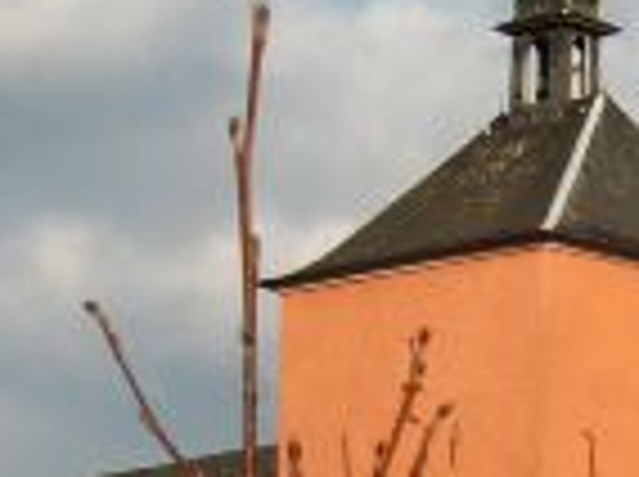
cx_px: 572
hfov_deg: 7.5
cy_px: 819
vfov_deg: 5.5
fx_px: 4884
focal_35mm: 265
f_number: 4
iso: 64
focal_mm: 8.4
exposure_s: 1/640
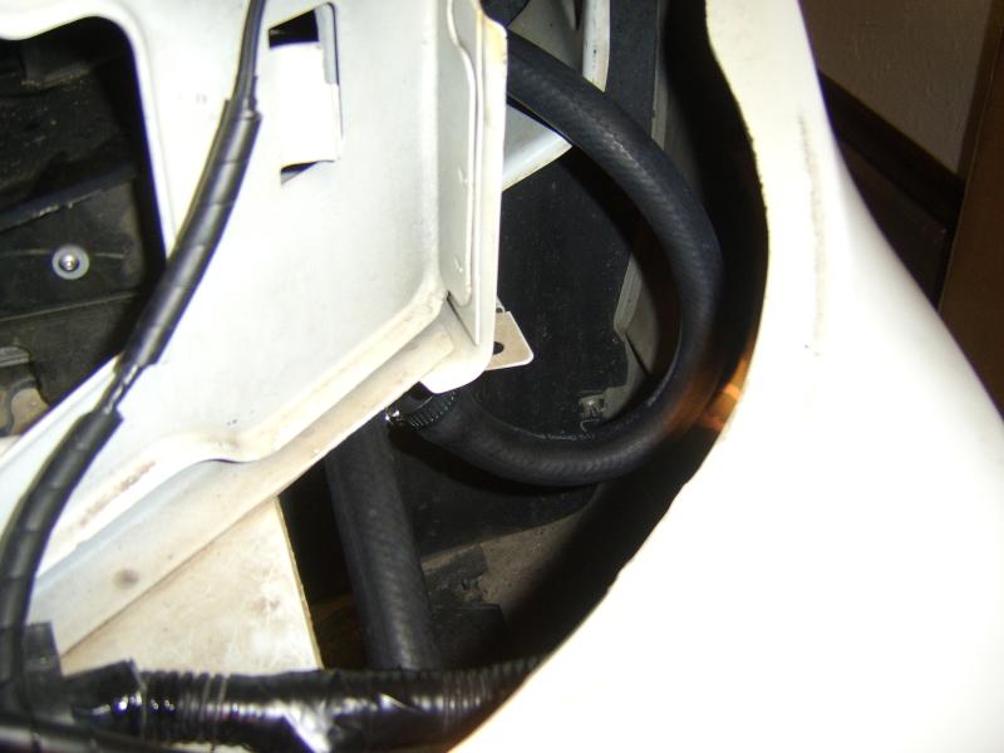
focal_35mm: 31
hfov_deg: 58.4
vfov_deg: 45.4
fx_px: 899
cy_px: 376
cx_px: 502
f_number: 2.7
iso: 141
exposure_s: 1/30
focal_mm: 8.13
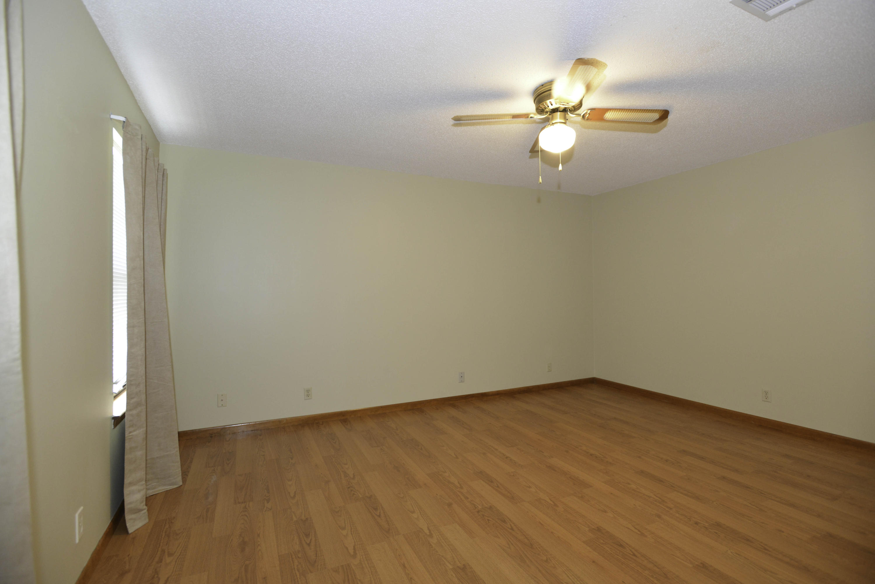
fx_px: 413
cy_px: 292
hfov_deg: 93.3
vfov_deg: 70.5
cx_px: 438
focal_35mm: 17
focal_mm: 17
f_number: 4.5
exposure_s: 1/60
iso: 2000
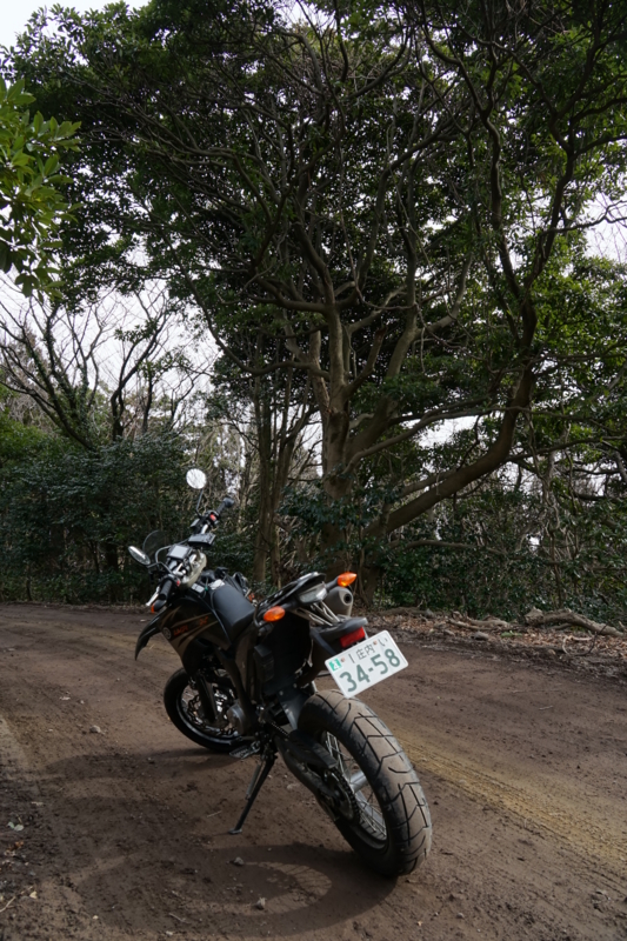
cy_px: 470
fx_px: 706
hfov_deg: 47.9
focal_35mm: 27
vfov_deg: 67.4
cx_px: 314
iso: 100
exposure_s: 1/100
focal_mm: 18
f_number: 6.3
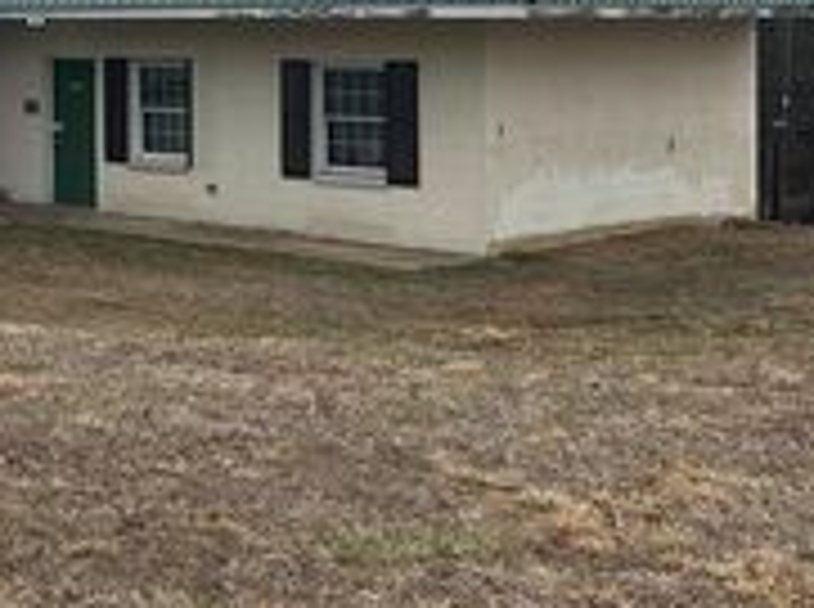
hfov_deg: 25.4
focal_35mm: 72
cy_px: 56
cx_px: -45
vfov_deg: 20.0
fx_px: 1690
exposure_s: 1/5000
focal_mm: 5.7
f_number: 1.5
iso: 50
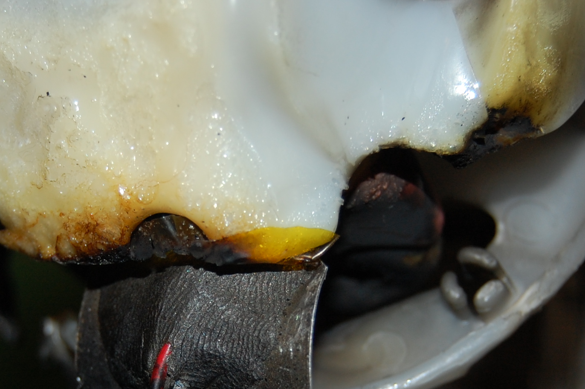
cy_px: 373
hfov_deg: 16.3
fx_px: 2029
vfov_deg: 10.9
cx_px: 167
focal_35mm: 125
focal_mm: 38
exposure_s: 1/60
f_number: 5
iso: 280
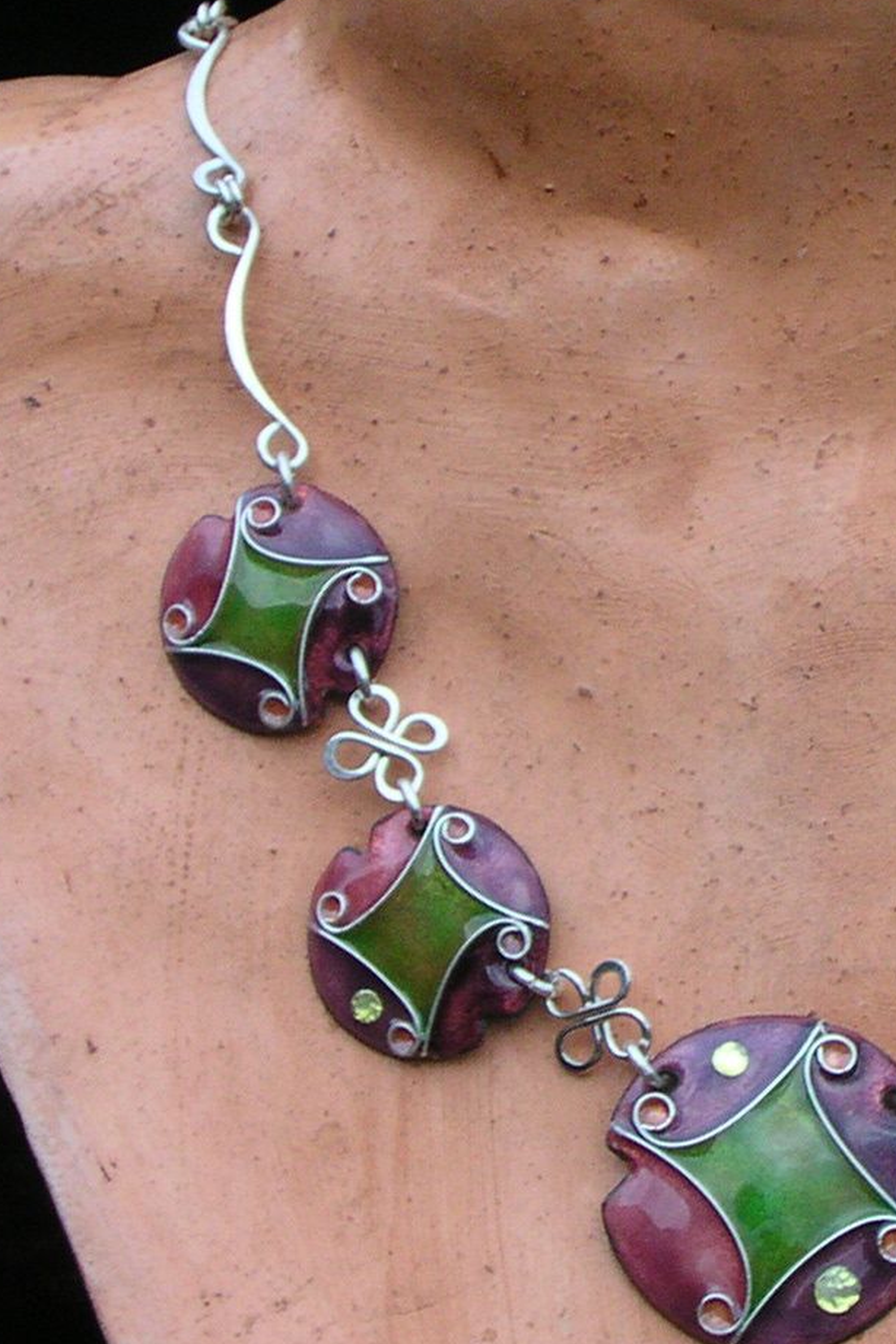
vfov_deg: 13.9
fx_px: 5525
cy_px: 632
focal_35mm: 148
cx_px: 773
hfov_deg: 9.2
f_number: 3.5
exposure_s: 1/55.6
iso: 100
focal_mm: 9.7
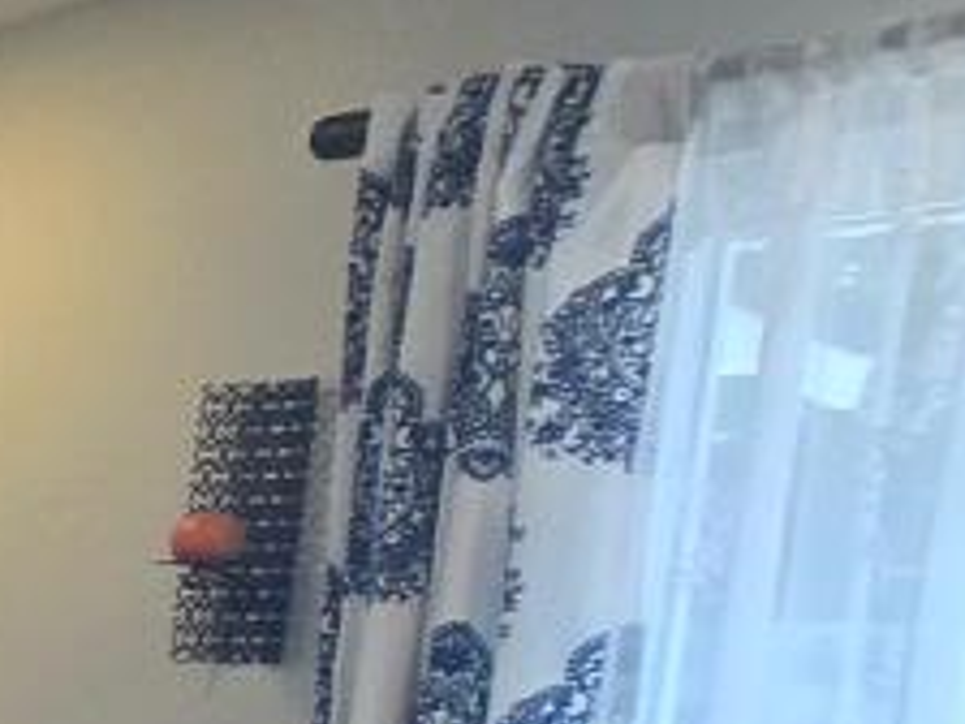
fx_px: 2425
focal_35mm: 87
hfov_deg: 10.7
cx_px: -2107
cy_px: 937
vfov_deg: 16.1
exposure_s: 1/120
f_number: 2.2
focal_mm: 2.2
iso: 100
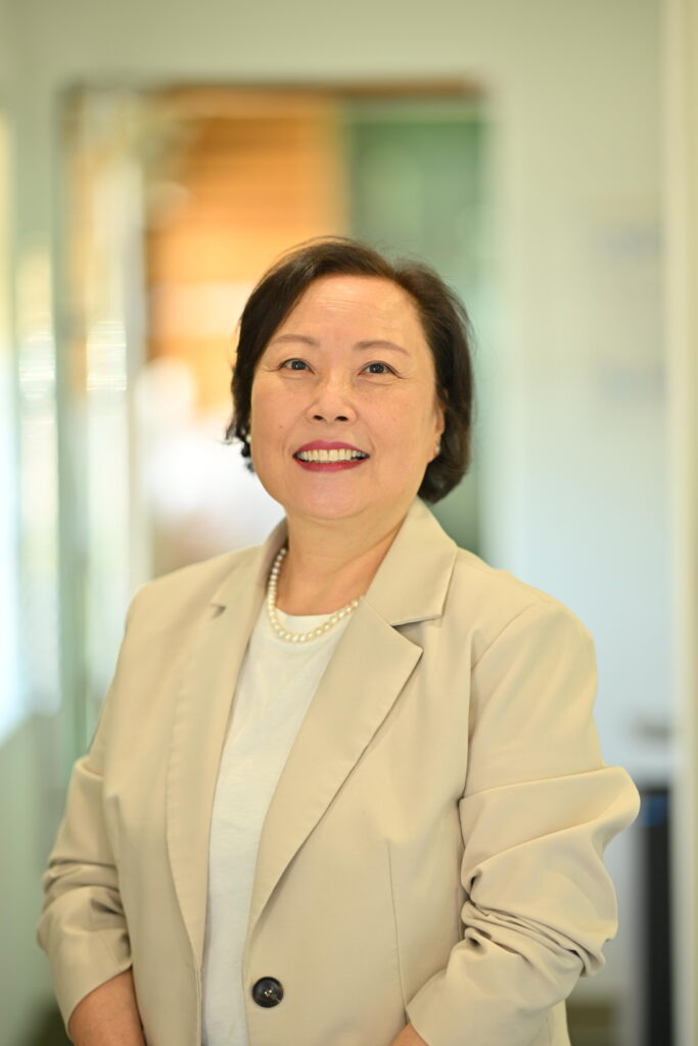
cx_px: 349
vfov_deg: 19.5
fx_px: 3052
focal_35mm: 105
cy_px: 523
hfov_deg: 13.0
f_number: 1.4
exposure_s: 1/80
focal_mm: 105
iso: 64
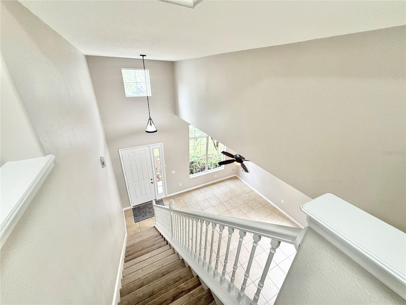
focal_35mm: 14
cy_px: 152
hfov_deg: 102.1
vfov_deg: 85.7
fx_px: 164
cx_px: 203
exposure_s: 1/120
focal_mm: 2.22
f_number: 2.2
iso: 250
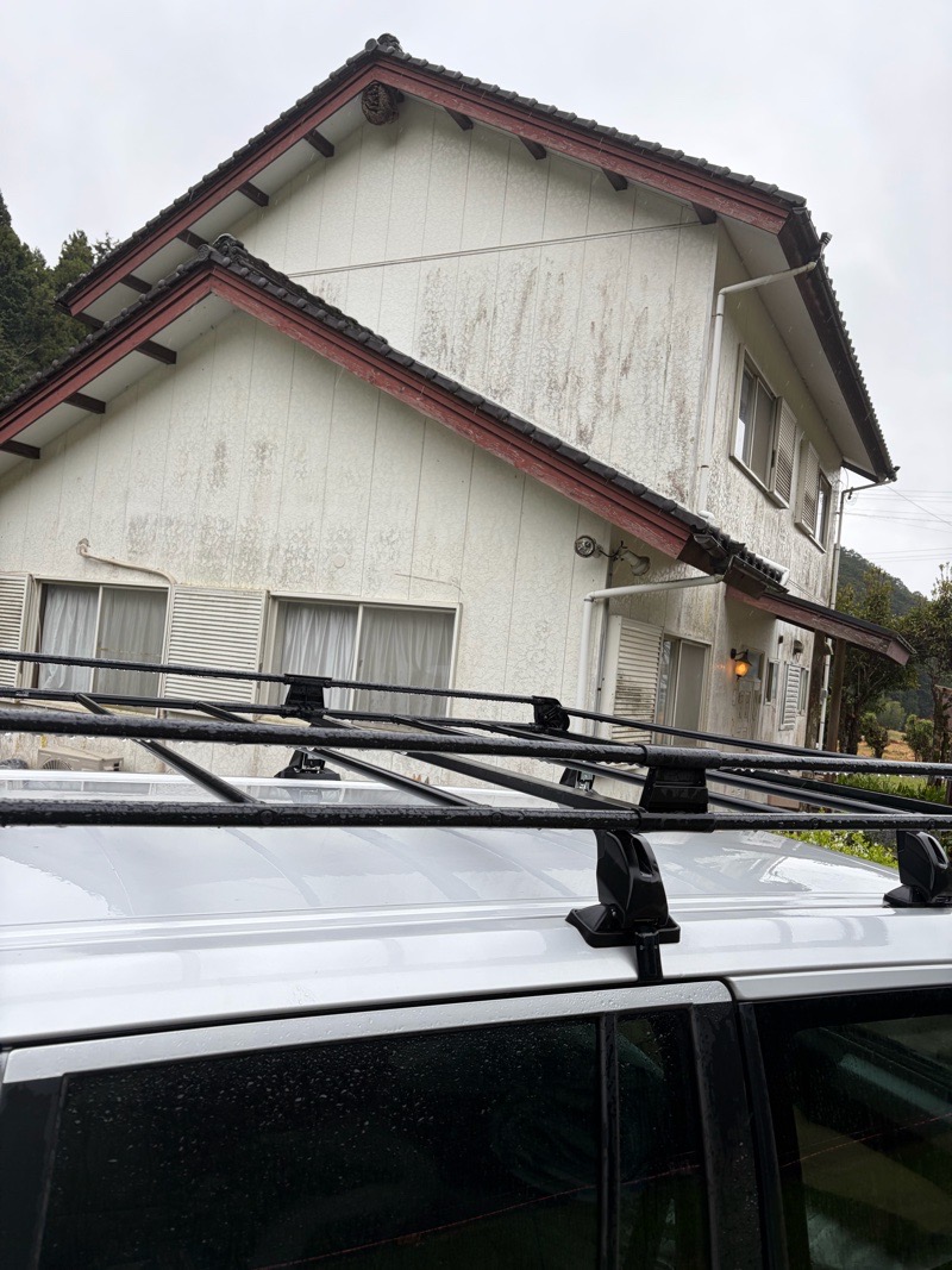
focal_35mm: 26
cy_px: 635
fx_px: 954
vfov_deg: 67.3
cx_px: 476
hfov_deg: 53.1
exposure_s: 1/316
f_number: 1.6
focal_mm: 5.96
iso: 50
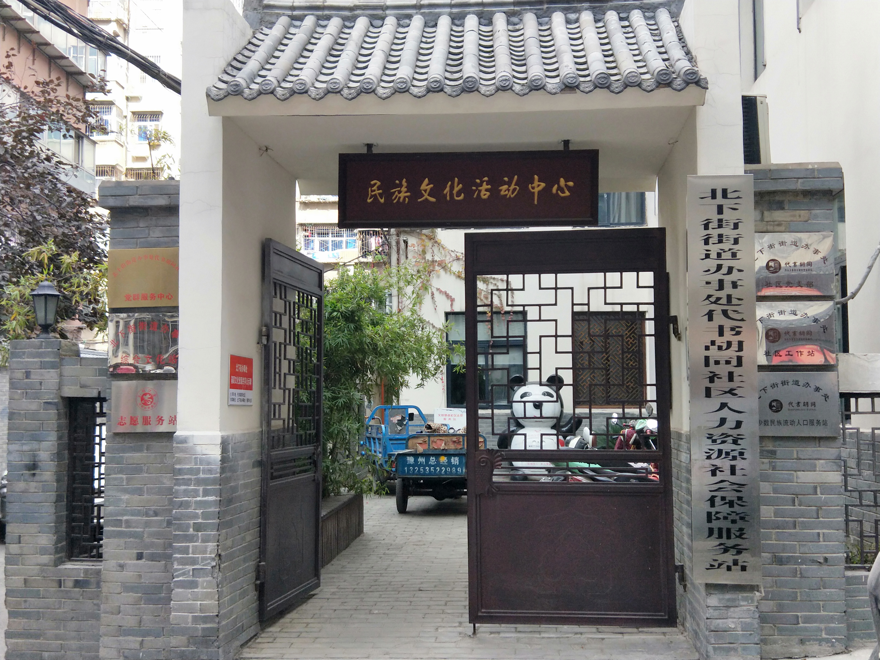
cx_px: 440
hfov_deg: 69.4
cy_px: 330
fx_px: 636
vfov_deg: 54.9
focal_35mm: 25
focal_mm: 4.27
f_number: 1.7
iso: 62
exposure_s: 1/463
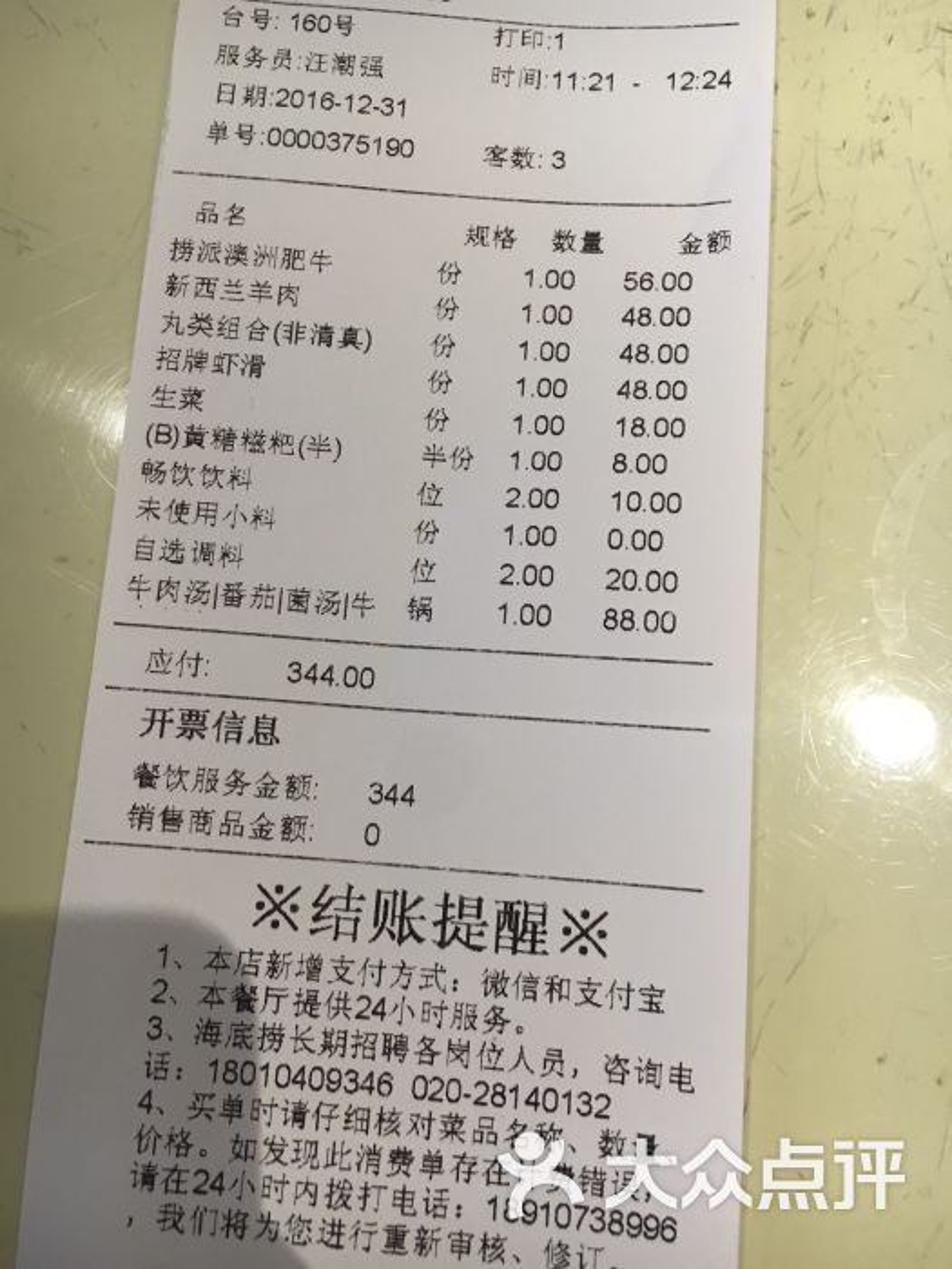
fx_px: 1063
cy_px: 634
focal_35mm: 29
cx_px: 476
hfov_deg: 48.2
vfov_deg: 61.7
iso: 50
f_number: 2.2
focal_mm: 4.15
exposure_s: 1/33
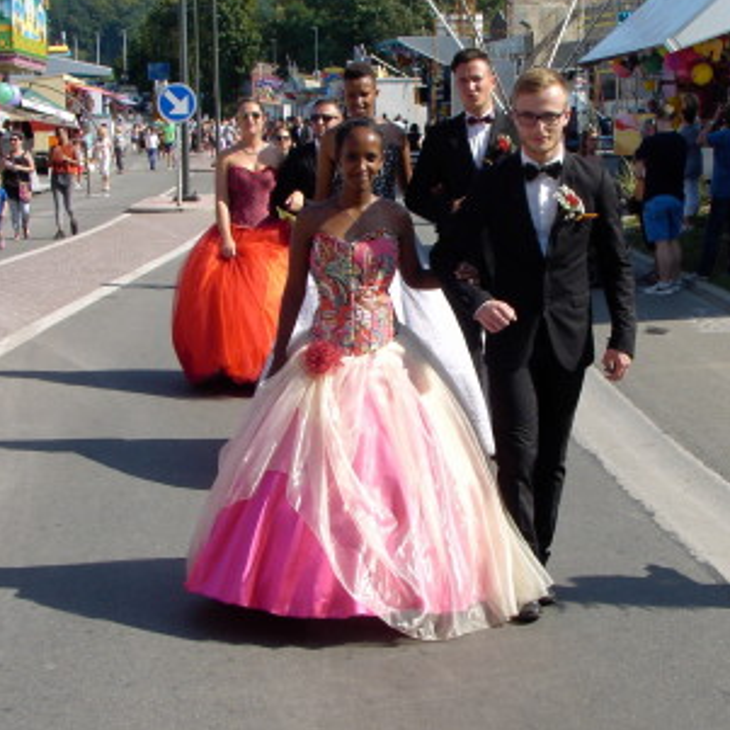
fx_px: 1646
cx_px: 461
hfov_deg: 24.9
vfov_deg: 25.0
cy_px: 340
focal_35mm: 69
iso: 70
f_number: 5
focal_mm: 7.5
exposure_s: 1/260
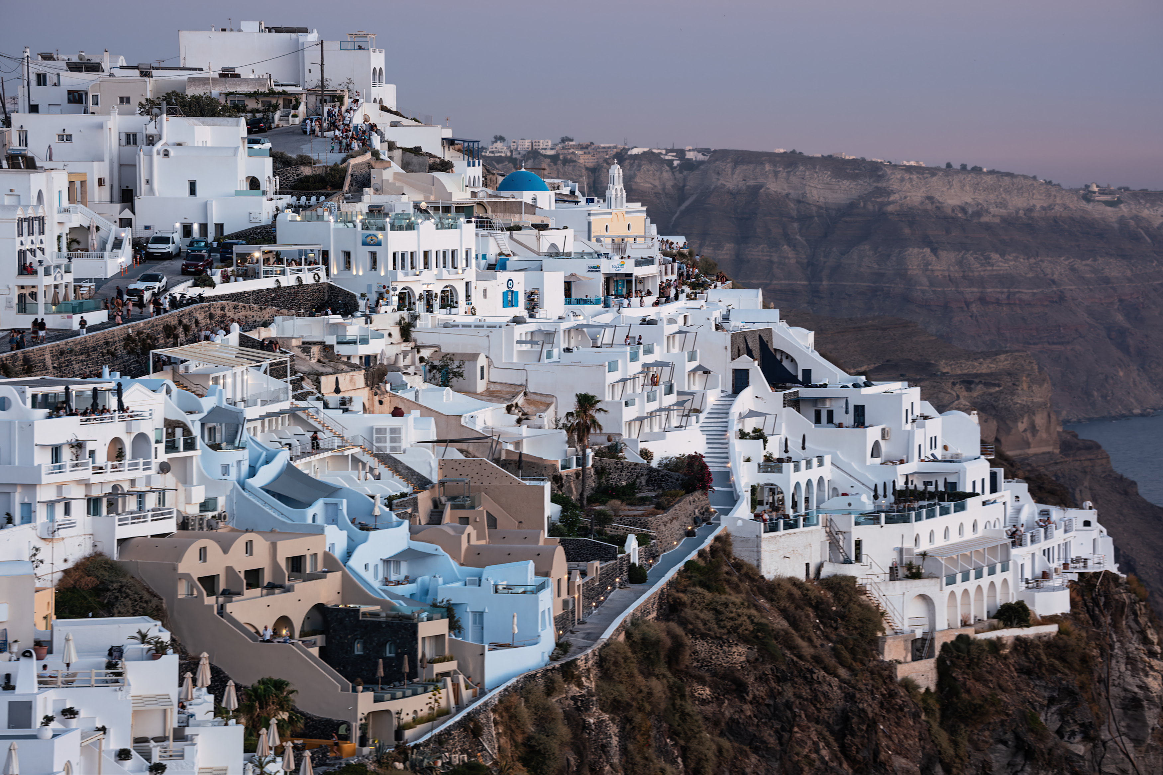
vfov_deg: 9.1
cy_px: 388
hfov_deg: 13.7
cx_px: 582
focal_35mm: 150
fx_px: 4845
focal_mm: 100
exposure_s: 1/40
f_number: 7.1
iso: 500
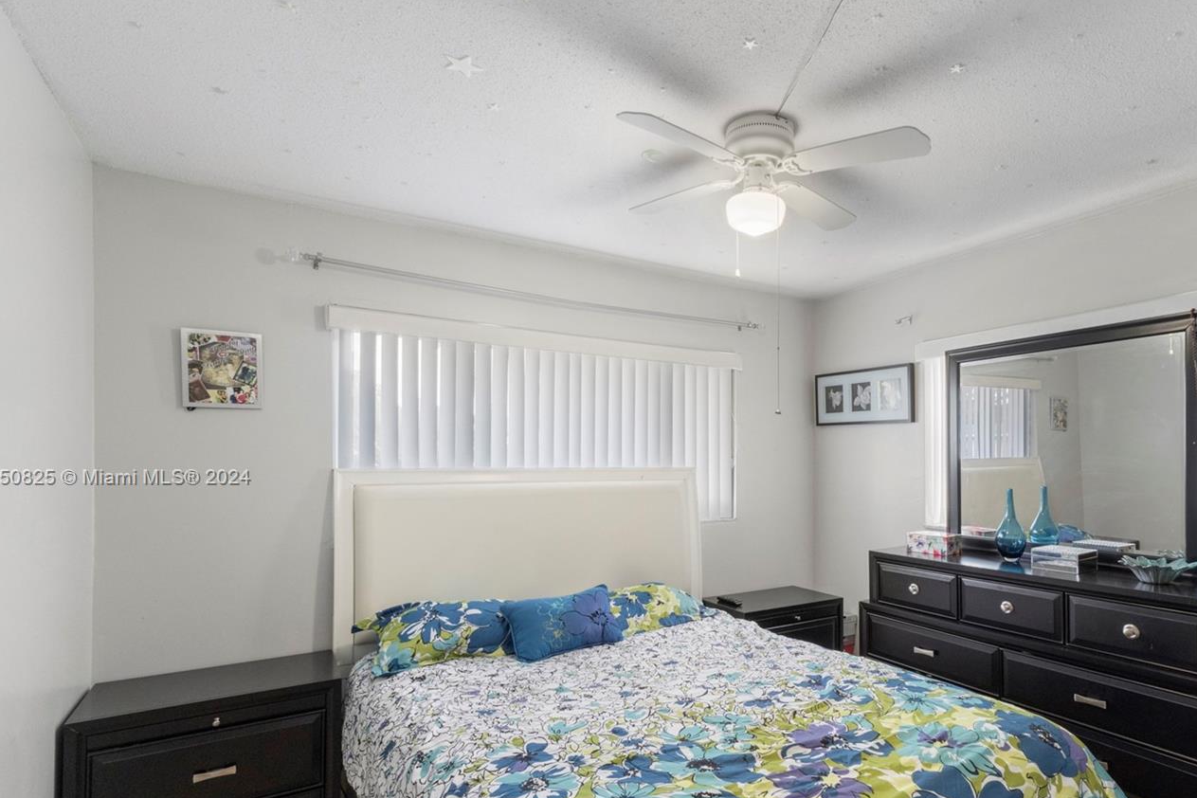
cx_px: 705
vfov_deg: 64.0
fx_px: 632
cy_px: 479
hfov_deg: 86.1
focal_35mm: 19
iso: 800
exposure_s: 1/80
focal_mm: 10
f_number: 8
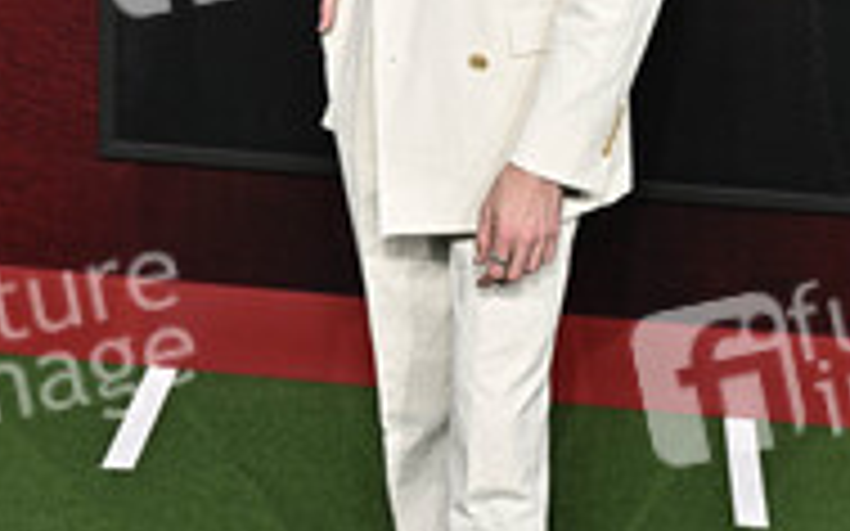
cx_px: 454
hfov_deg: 25.2
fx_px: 1899
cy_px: 135
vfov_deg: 15.8
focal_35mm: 82
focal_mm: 38
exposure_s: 1/400
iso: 400
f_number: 6.3
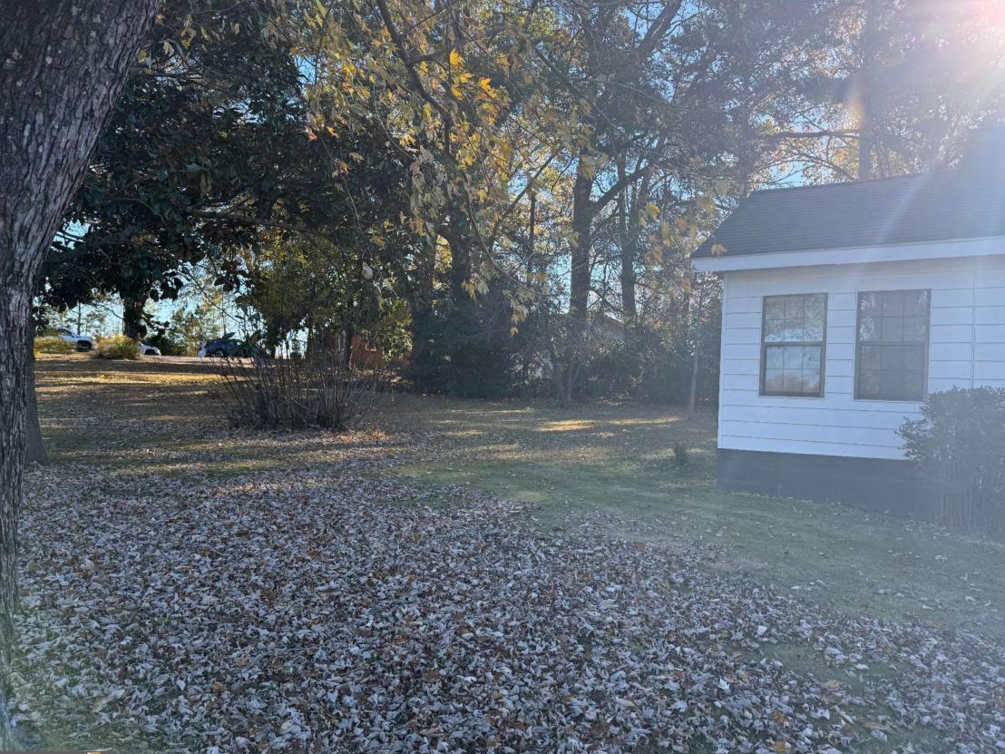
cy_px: 384
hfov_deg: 67.2
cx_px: 537
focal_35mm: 26
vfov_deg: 53.1
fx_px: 755
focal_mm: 6.76
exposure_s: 1/1139
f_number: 1.78
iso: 80
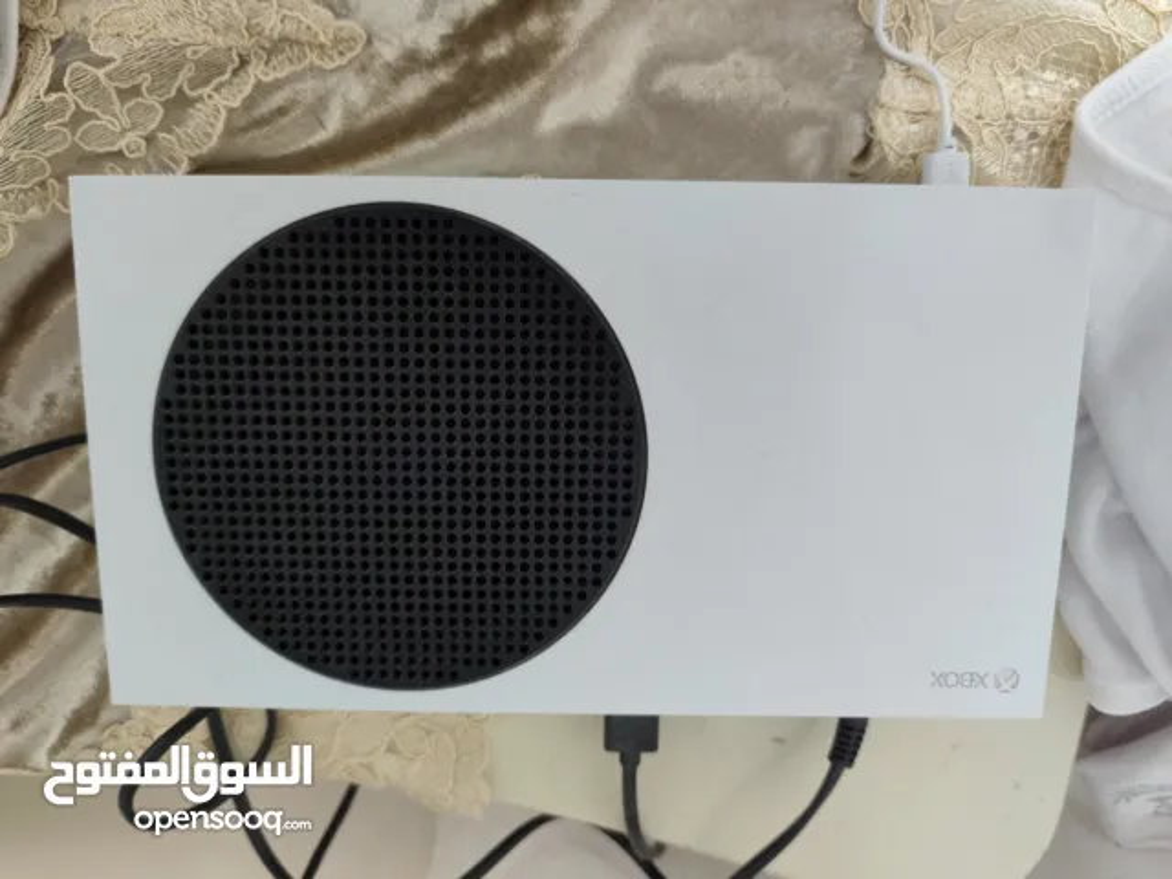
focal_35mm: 23
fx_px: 779
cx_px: 586
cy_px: 440
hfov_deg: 73.9
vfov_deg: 58.9
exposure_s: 1/33.3
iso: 1000
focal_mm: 6.19
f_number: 1.65
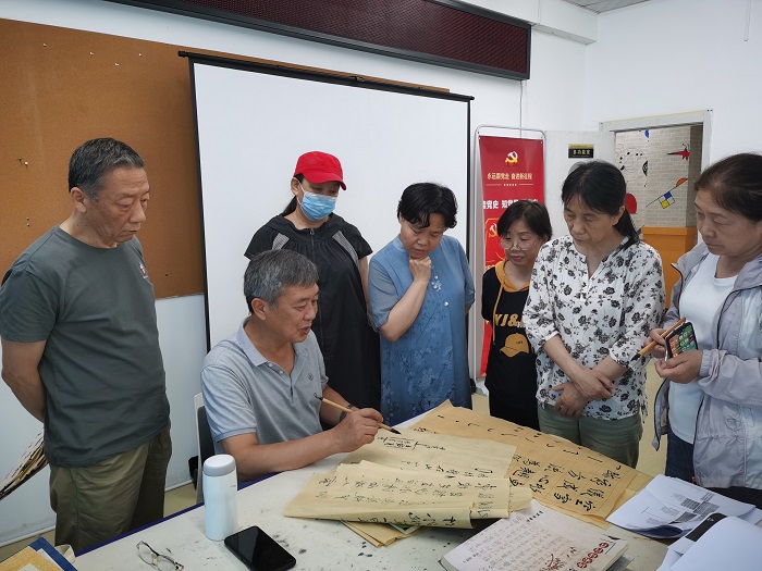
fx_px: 594
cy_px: 286
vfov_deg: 51.4
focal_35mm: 27
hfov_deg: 65.3
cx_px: 381
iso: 200
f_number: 1.6
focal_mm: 5.56
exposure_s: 1/50
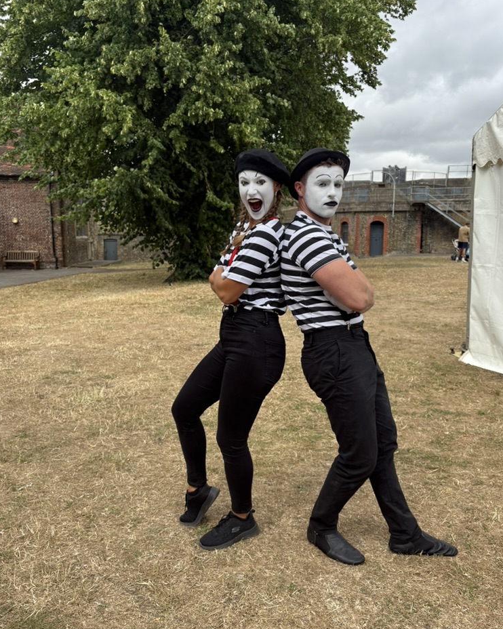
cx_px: 256
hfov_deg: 51.5
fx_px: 521
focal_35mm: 28
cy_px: 300
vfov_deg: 62.2
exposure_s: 1/1587
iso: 50
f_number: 1.6
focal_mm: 5.96
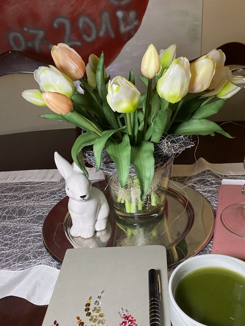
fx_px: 330
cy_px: 147
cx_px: 155
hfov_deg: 40.4
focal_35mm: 35
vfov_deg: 52.5
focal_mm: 4.25
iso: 100
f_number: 1.8
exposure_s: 1/50
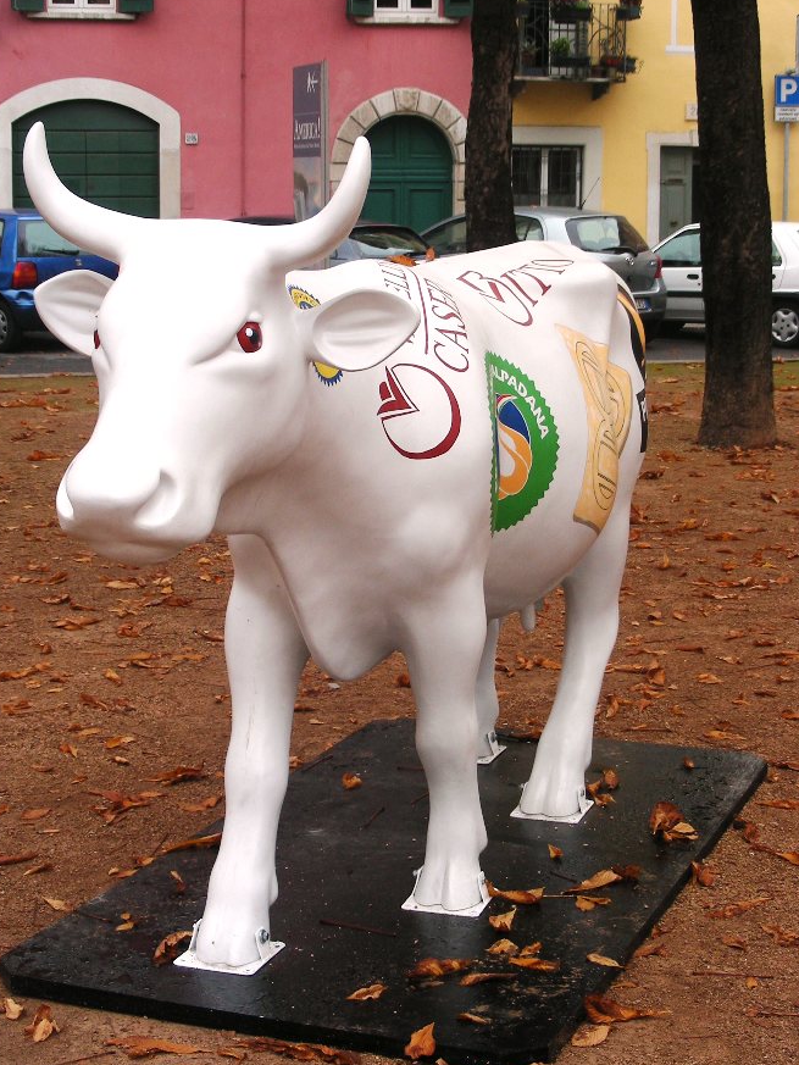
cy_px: 489
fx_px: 2092
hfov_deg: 21.6
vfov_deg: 28.5
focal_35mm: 68
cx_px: 411
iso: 50
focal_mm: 9.7
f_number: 3.5
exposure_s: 1/59.5
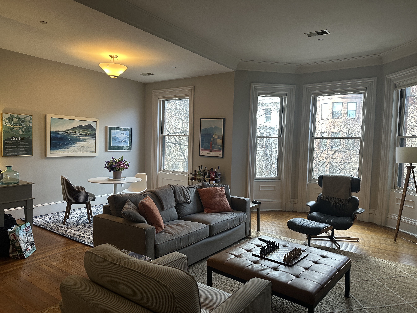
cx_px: 208
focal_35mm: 24
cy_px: 156
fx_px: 289
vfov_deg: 56.8
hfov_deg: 71.6
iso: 200
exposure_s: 1/120
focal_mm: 6.86
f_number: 1.78
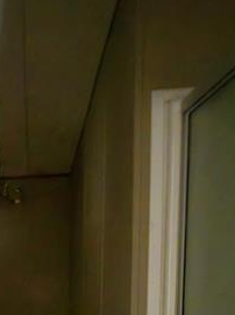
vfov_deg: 47.1
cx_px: -71
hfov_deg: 30.4
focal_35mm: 37
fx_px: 335
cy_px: 258
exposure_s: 1/4
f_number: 2.2
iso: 2500
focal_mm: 2.2
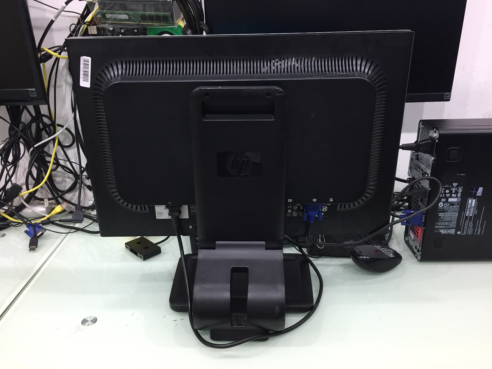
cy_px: 184
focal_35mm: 29
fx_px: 412
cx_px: 246
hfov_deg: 61.7
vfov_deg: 48.2
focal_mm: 4.15
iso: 160
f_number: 2.2
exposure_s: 1/33
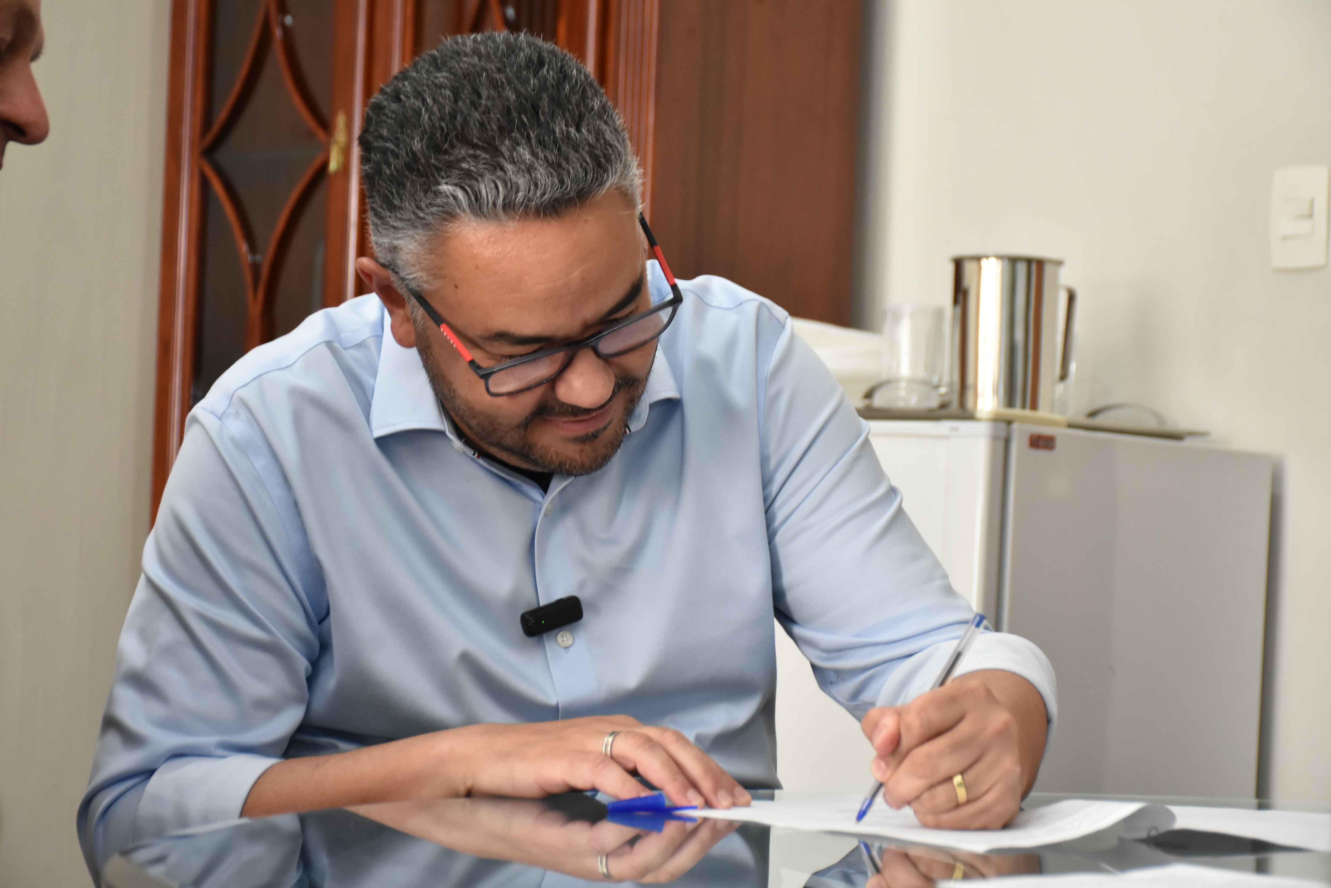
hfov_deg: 22.6
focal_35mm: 90
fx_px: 3328
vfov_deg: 15.2
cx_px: 666
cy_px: 444
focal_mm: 60
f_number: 5.6
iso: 1600
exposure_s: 1/100
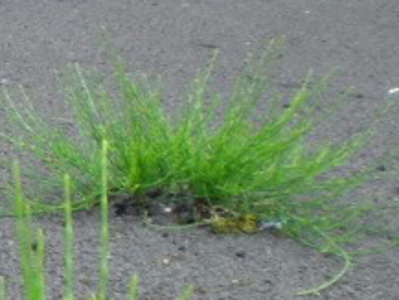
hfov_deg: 10.2
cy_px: 136
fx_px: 2064
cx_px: -392
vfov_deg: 8.3
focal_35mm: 179
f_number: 3.1
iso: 50
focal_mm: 6.3
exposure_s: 1/80
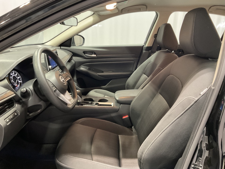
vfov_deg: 48.2
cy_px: 84
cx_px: 112
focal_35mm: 29
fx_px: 188
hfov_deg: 61.7
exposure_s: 1/30
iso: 250
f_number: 1.8
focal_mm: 3
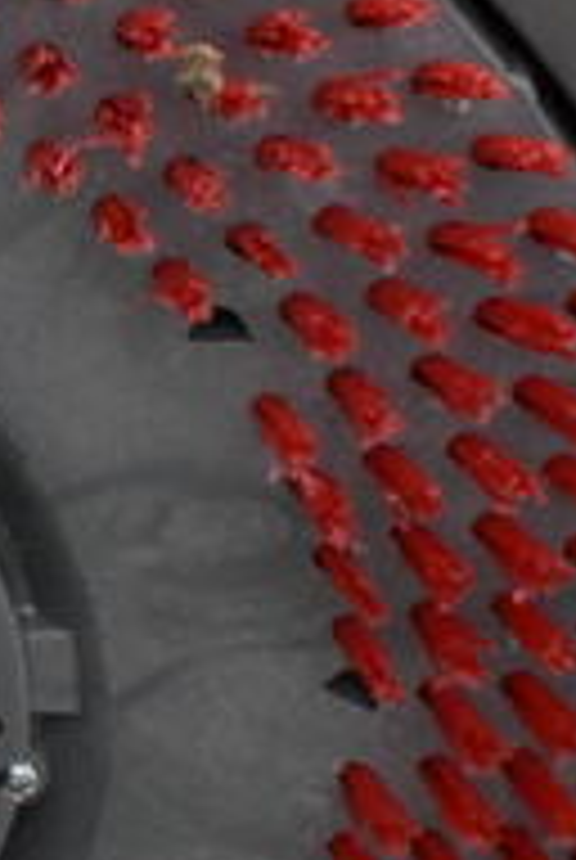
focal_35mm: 129
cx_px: -526
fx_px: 3085
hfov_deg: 10.0
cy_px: -115
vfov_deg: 15.4
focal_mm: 18
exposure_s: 1/125
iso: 1800
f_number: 3.5
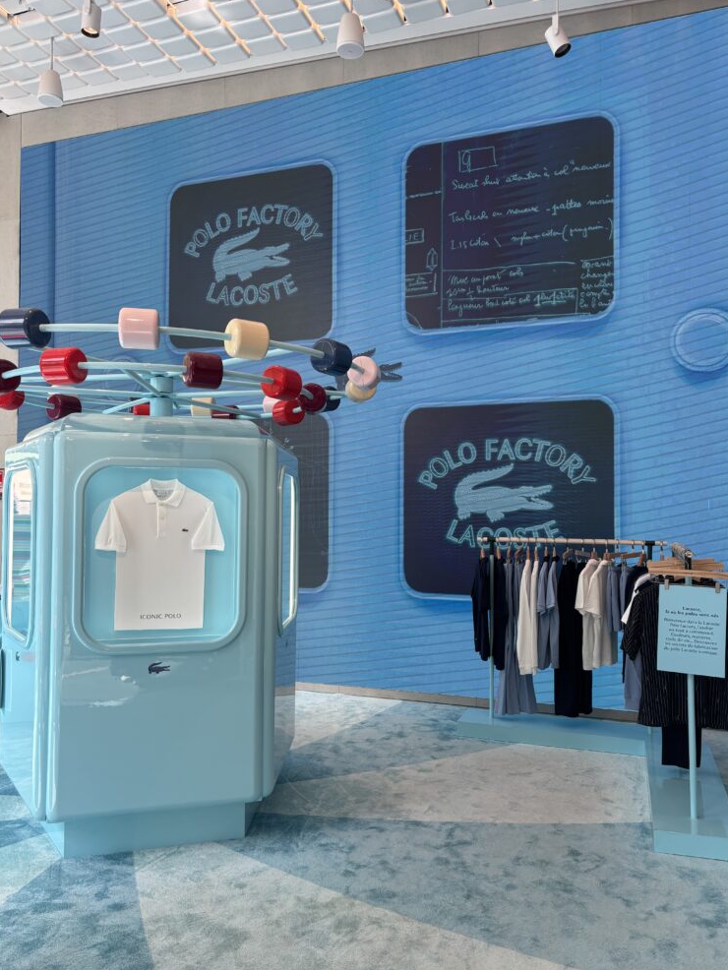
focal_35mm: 27
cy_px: 501
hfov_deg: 51.4
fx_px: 757
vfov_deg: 65.3
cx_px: 360
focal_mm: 5.96
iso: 50
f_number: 1.6
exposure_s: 1/405
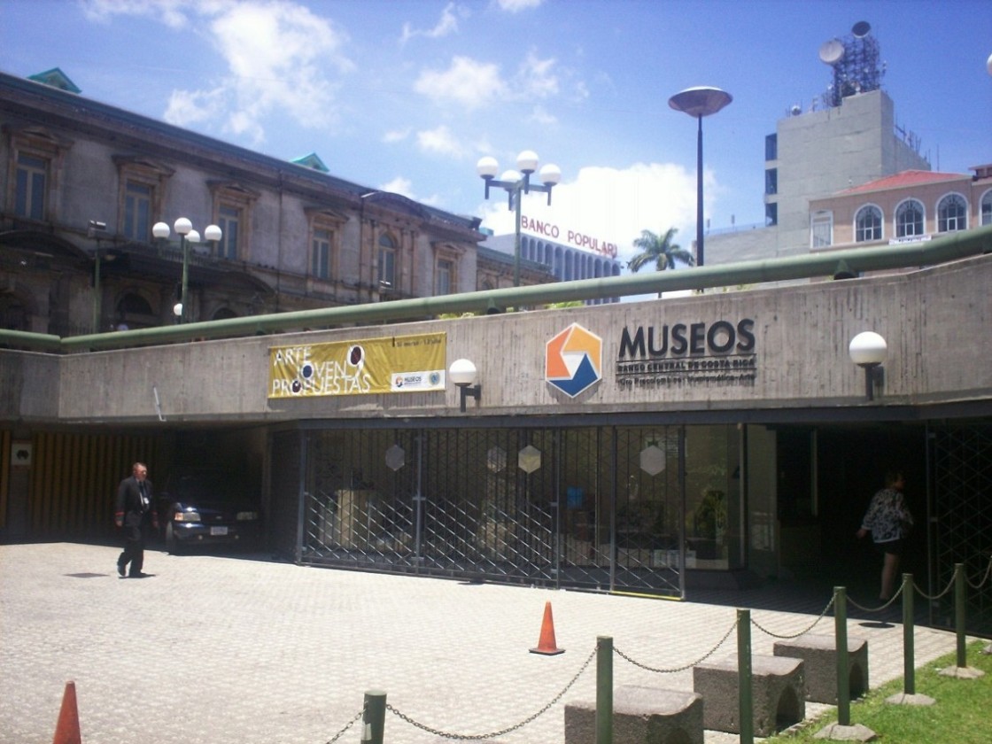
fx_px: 1032
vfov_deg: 39.7
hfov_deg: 51.4
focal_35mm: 36
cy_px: 372
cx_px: 496
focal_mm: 6
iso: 100
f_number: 4.5
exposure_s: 1/357
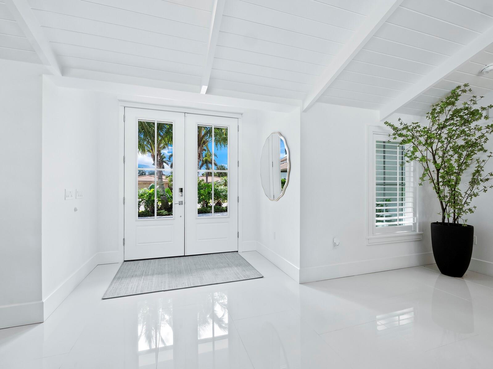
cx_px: 246
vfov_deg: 78.1
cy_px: 184
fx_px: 228
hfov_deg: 94.5
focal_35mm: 16
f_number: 10
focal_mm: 8
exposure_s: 1/13
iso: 400
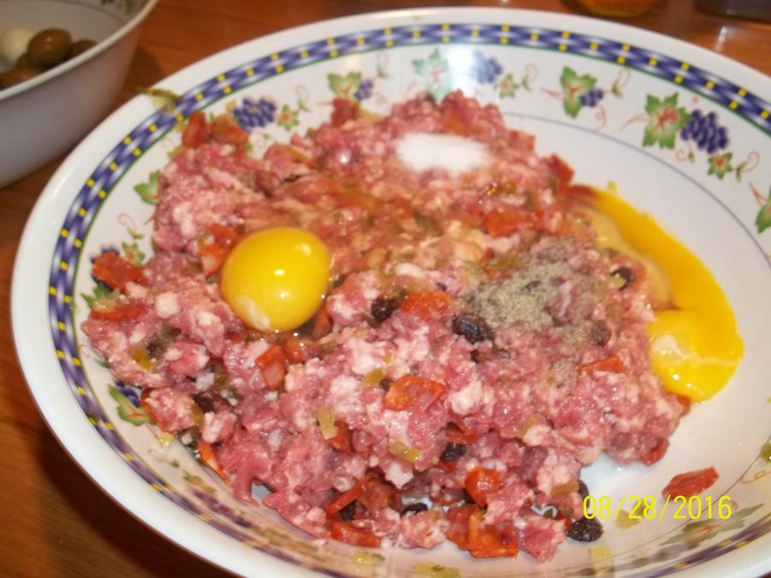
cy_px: 289
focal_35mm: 32
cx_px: 386
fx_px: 713
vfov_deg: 44.2
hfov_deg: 56.8
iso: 64
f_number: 2.9
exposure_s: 1/30
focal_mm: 5.7
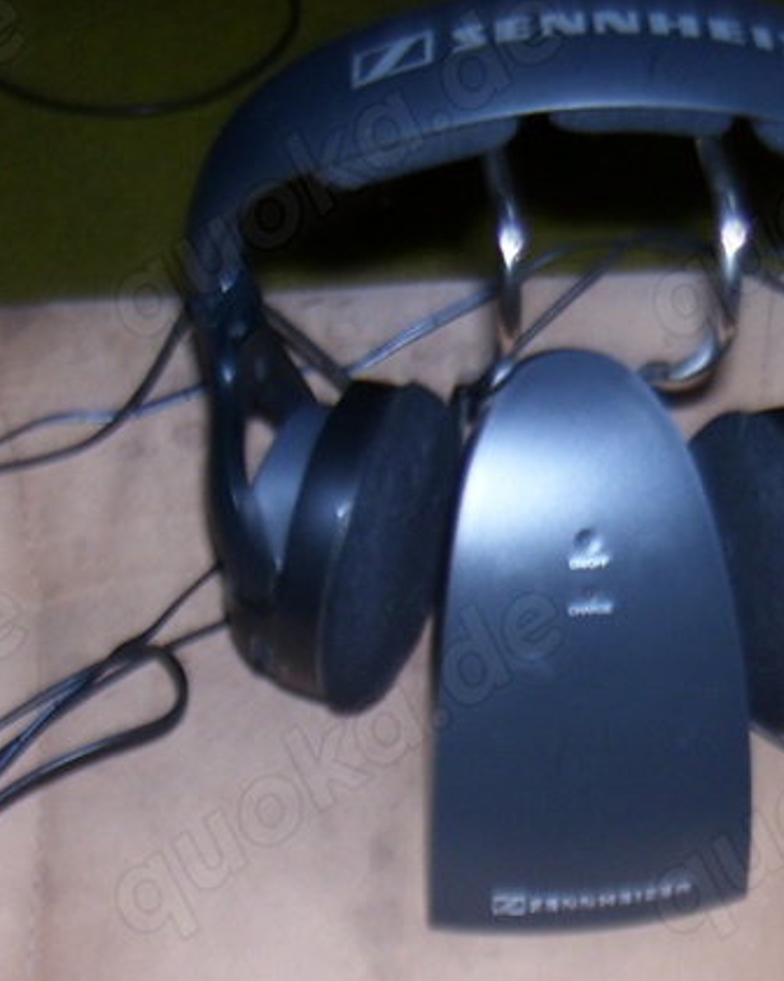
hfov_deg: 17.7
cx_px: 618
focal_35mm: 86
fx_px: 2494
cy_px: 792
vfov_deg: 21.9
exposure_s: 1/60
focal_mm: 6
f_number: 2.7
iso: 80
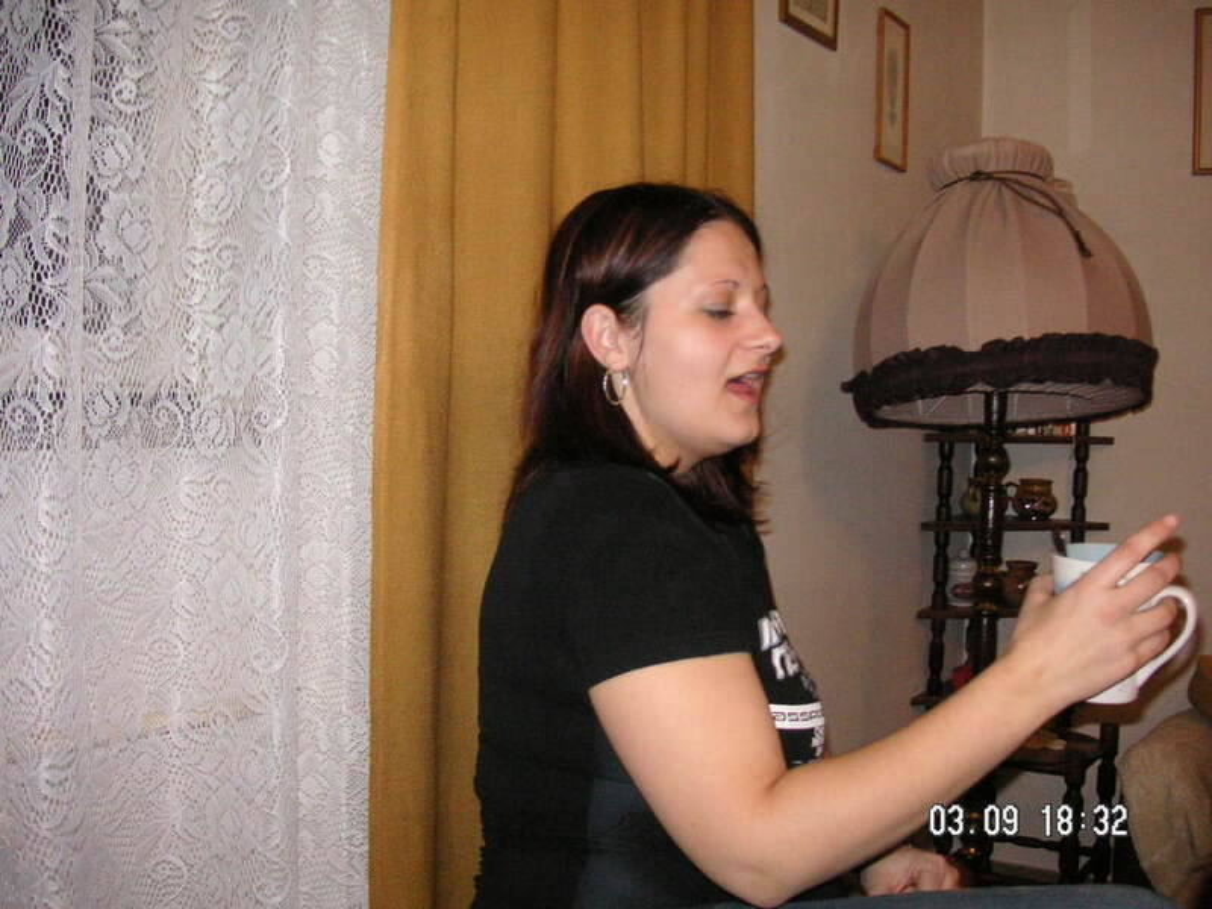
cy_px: 454
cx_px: 606
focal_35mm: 37
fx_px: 1295
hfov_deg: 50.1
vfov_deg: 38.7
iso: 160
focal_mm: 6.1
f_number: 2.8
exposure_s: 1/45
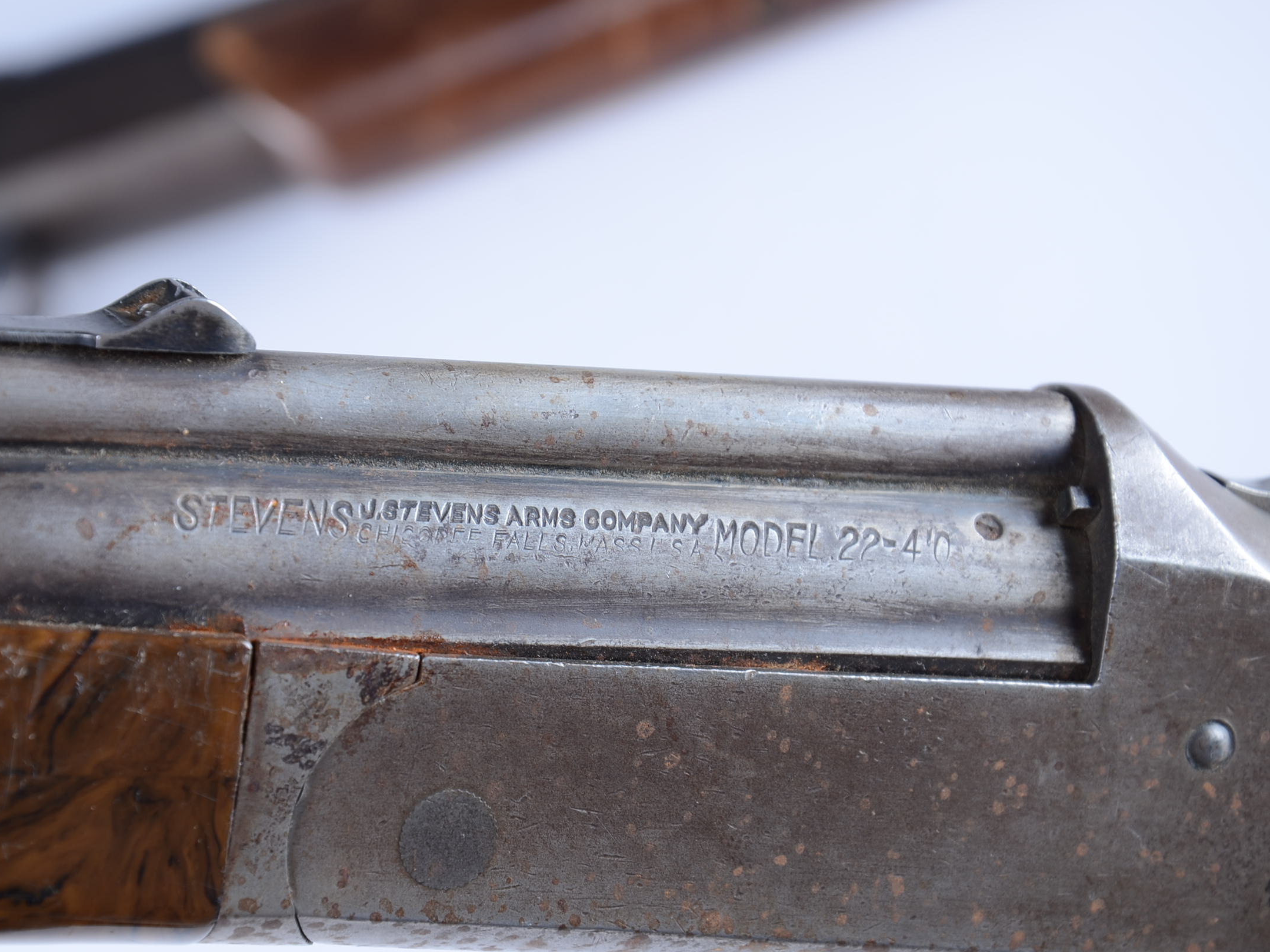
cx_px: 614
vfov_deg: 12.9
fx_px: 4219
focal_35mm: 115
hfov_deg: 17.1
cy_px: 477
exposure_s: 1/125
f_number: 8
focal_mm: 70
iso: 100
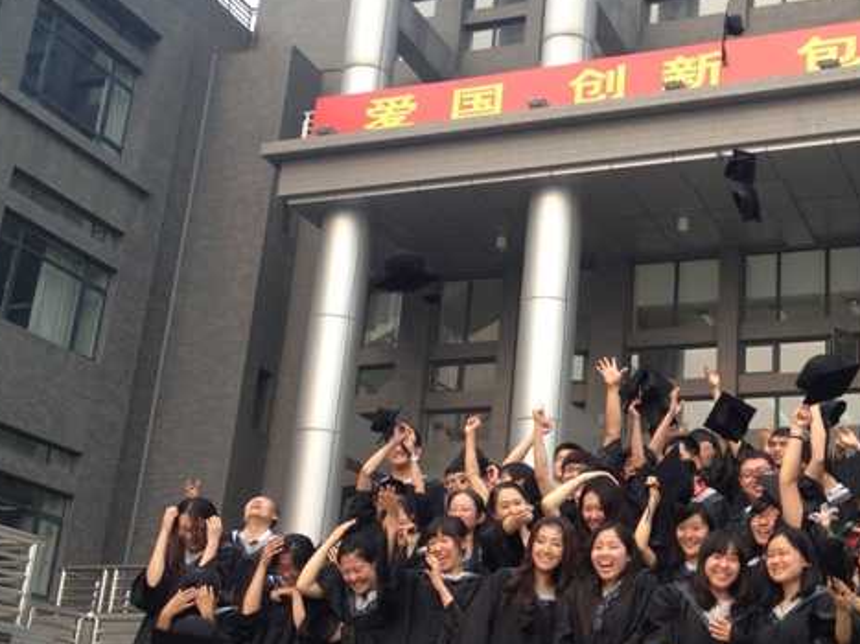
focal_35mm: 60
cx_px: 562
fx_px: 1490
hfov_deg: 32.0
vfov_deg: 24.4
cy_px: 333
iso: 64
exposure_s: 1/284
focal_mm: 4.28
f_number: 2.4
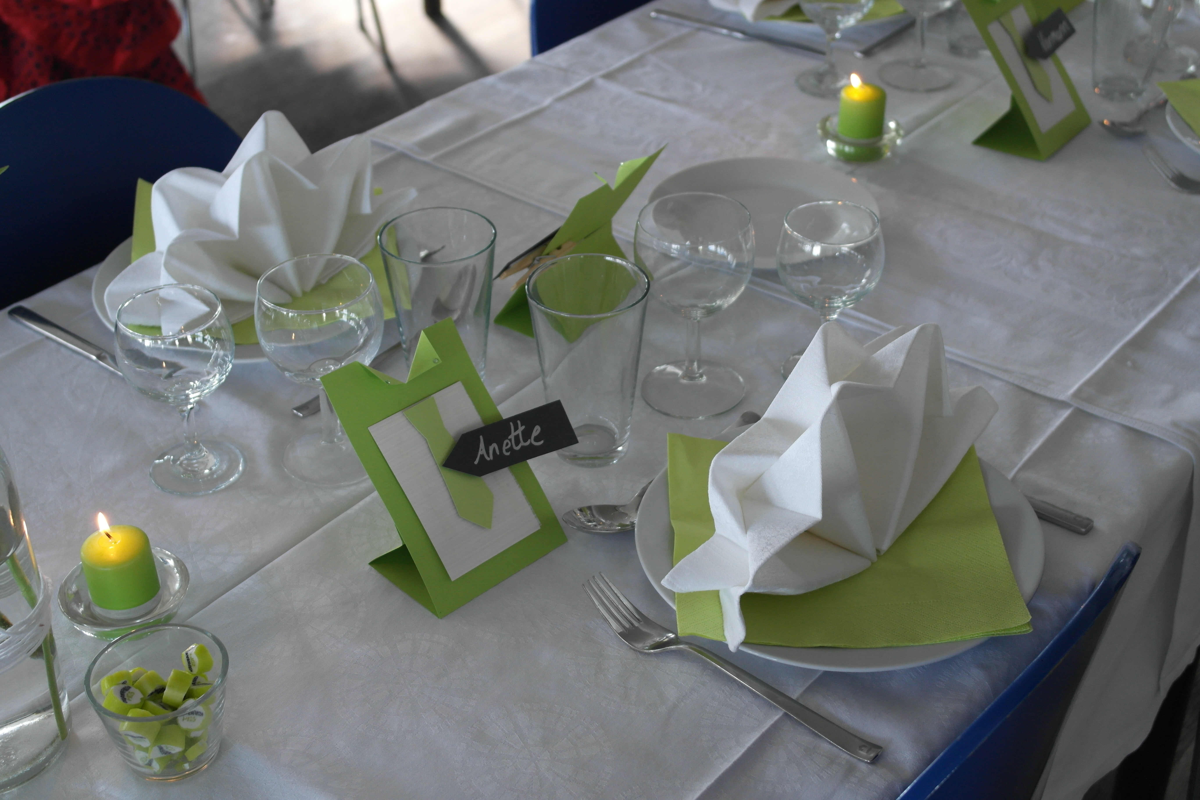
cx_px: 600
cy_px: 400
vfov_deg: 25.5
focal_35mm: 53
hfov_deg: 37.5
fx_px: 1767
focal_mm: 35
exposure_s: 1/40
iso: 400
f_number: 4.5
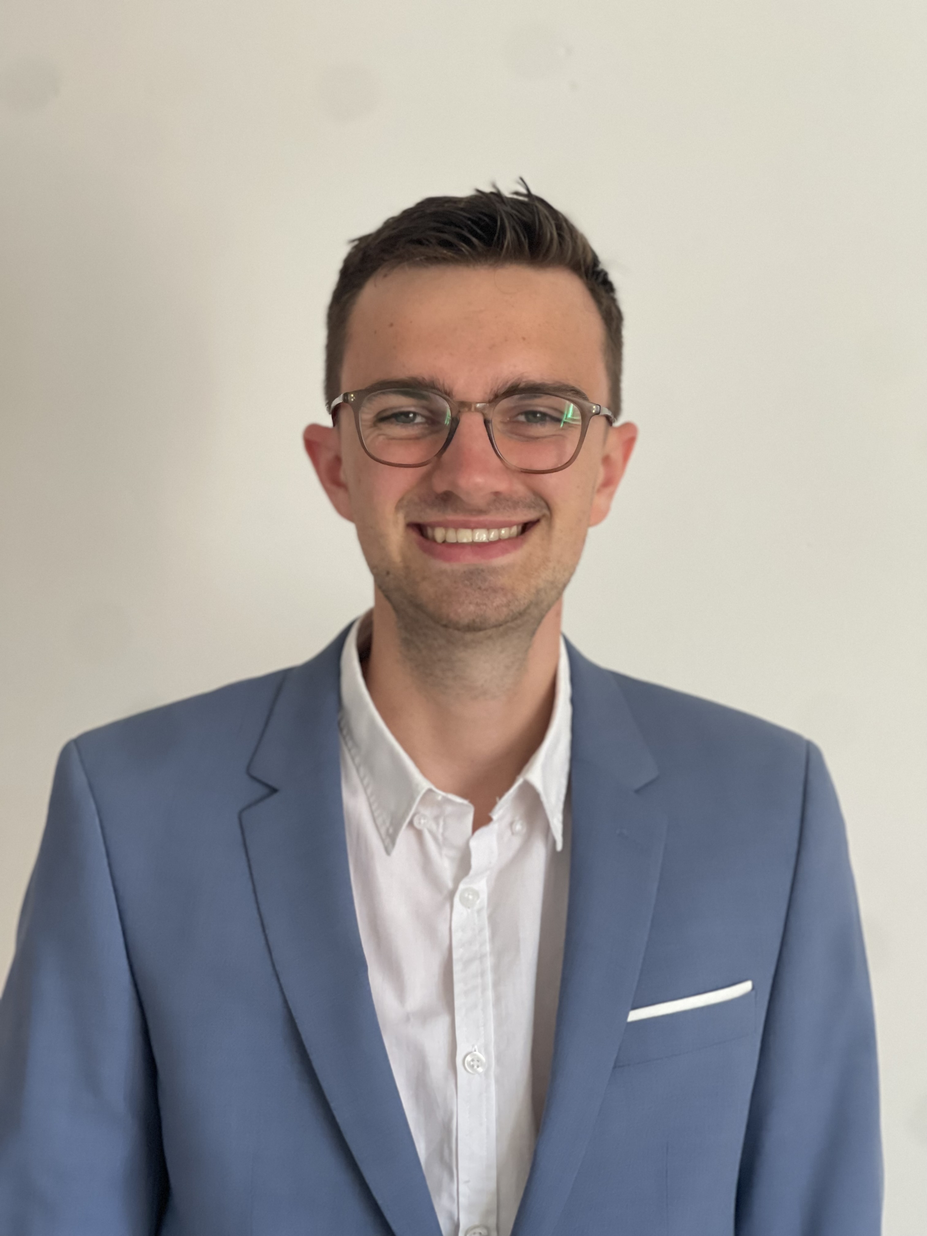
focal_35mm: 64
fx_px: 2285
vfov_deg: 30.3
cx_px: 464
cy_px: 618
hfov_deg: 22.9
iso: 250
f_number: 2.2
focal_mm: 7.5
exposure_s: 1/101
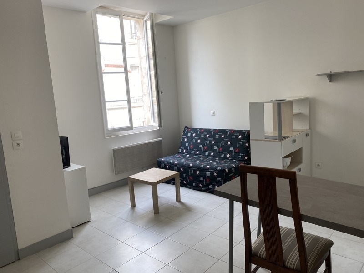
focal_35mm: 26
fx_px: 273
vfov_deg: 53.1
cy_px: 136
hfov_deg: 67.3
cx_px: 182
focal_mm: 4.25
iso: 64
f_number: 1.8
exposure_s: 1/121
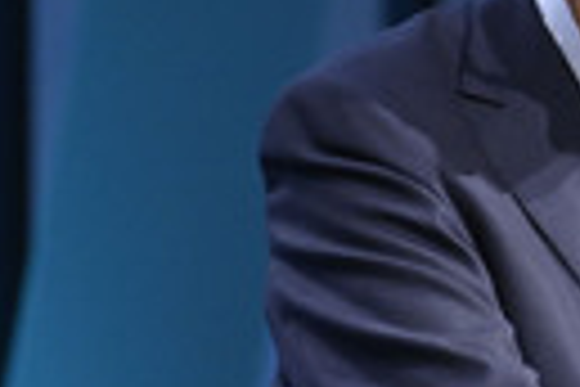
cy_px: 220
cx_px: 996
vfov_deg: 0.9
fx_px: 23681
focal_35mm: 1470
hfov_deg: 1.4
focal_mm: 420
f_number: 5.6
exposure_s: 1/500
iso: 8000
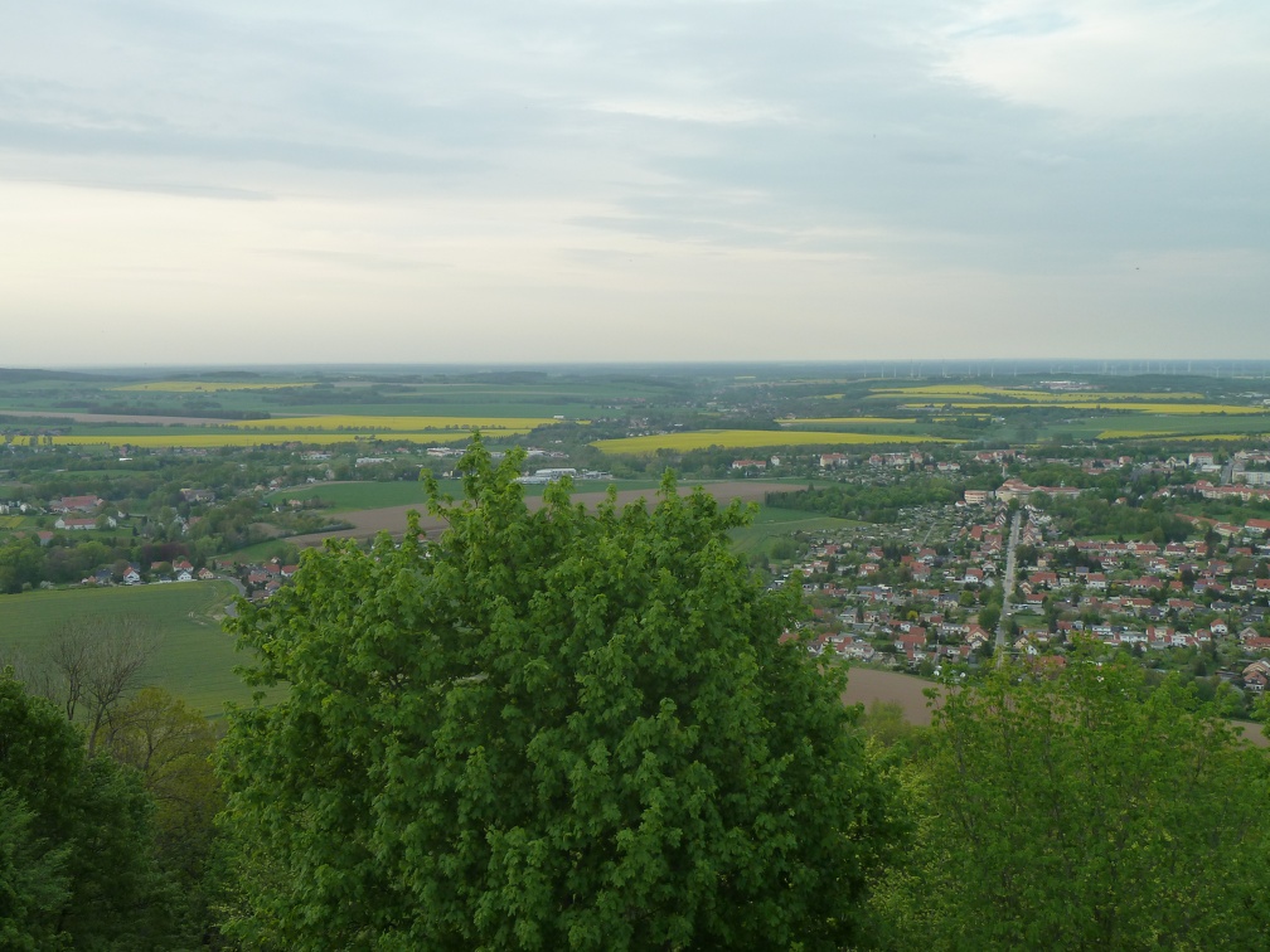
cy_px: 476
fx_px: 1174
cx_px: 635
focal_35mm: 32
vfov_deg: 44.2
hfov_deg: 56.8
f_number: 4
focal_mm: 5.3
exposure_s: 1/125
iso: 125
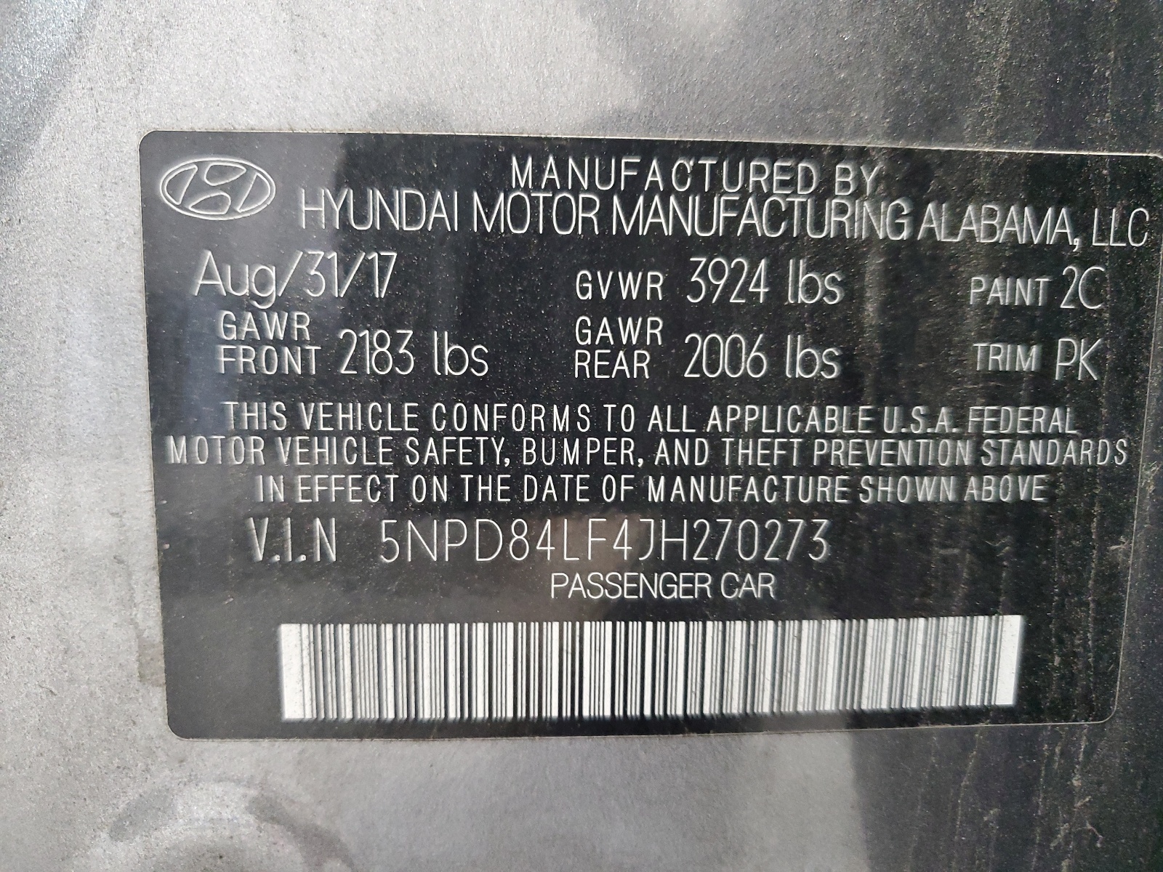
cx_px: 582
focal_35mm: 26
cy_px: 436
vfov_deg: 53.1
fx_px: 874
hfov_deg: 67.3
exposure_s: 1/17
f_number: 1.5
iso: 290
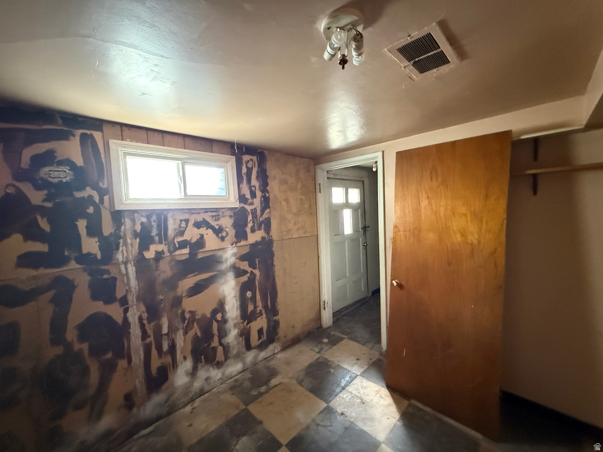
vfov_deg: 85.7
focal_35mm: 14
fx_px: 244
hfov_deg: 102.1
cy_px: 226
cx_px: 302
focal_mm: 2.22
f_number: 2.2
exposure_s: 1/56
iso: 1250
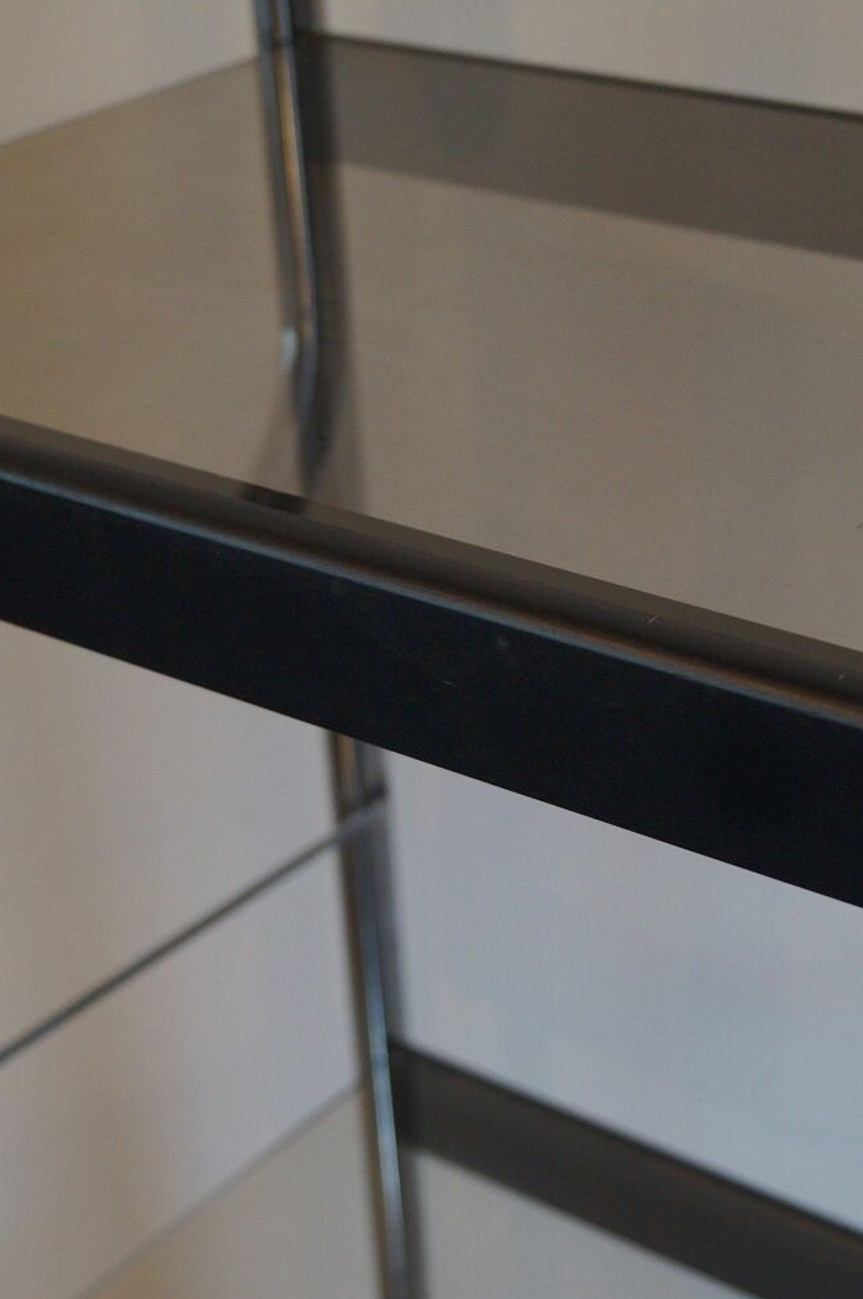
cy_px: 879
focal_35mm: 67
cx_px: 542
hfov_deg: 20.2
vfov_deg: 29.9
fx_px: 2414
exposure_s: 1/60
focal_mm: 30
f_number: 4.5
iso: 1000
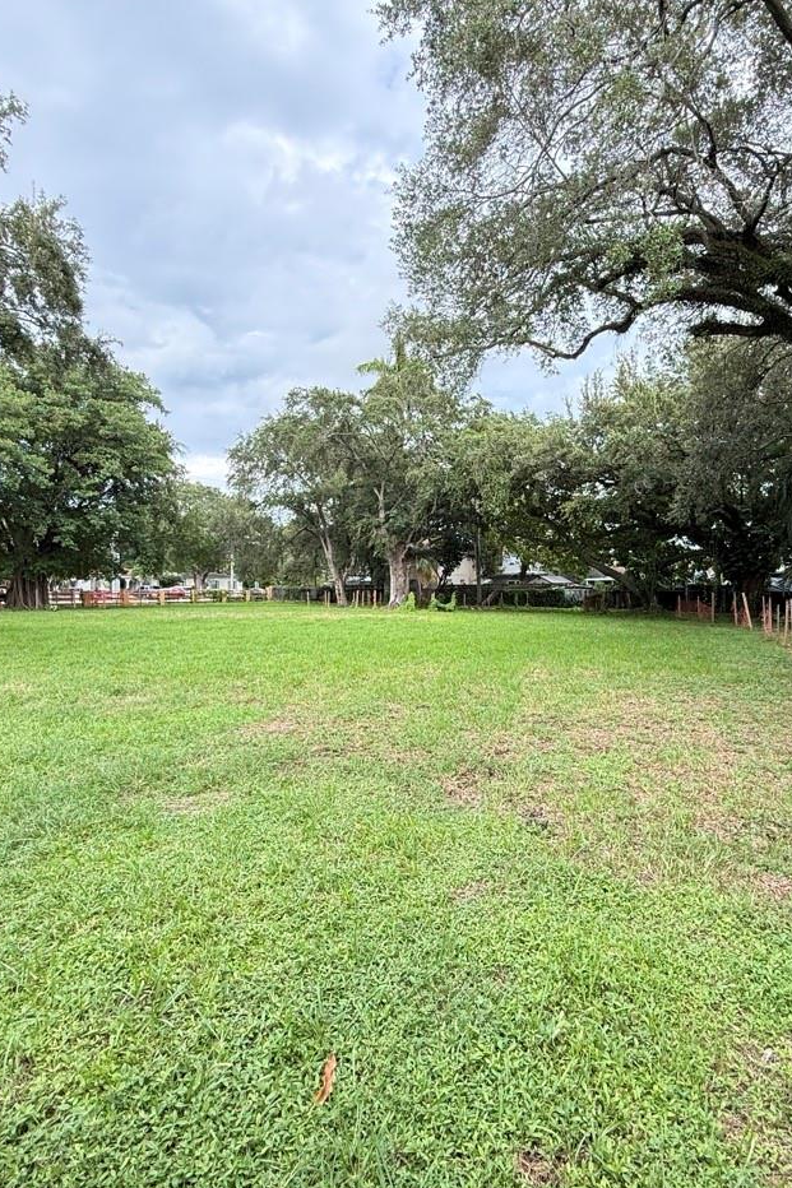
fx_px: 660
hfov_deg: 61.7
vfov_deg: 84.0
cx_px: 451
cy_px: 602
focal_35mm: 20
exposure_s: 1/163
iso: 64
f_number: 2.2
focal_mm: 2.22
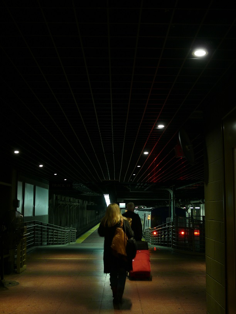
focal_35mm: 43
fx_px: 391
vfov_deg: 43.9
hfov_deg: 33.6
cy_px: 157
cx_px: 118
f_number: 2.8
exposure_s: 1/8
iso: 100
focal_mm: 9
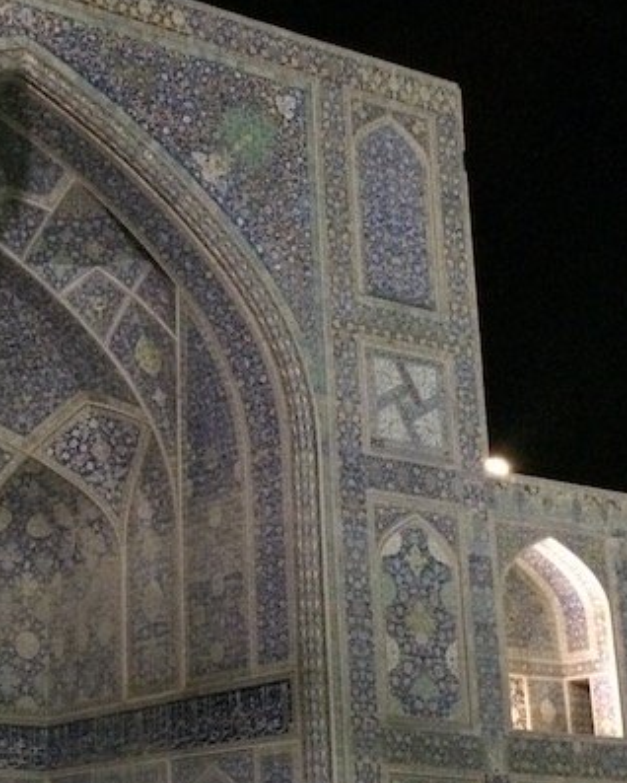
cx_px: 83
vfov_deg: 26.0
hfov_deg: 20.6
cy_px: 371
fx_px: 1692
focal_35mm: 73
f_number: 2.2
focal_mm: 4.15
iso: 500
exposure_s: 1/17
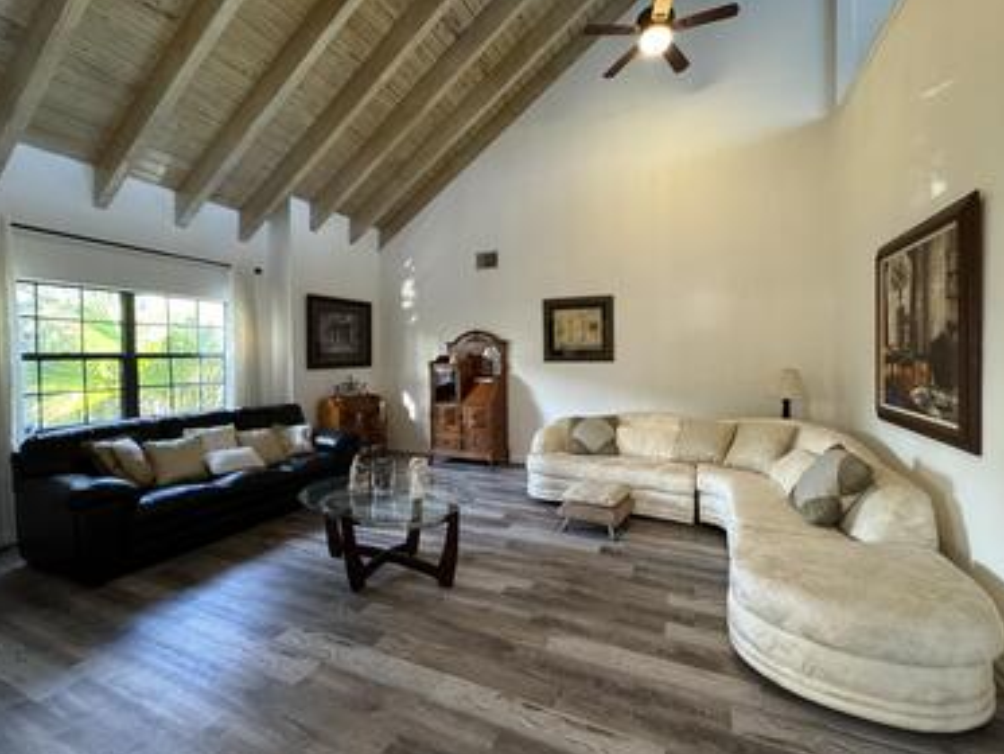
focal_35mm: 15
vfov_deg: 81.7
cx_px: 522
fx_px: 435
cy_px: 358
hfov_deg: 98.1
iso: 640
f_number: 2.2
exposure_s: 1/60
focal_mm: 2.22
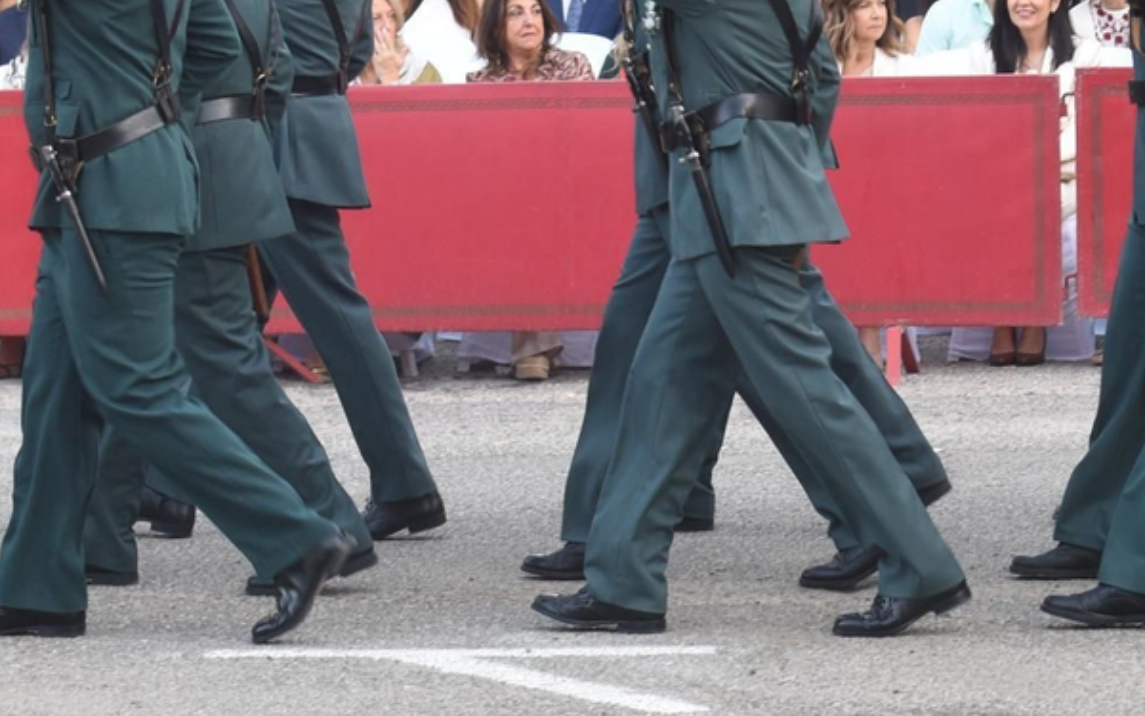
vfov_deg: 6.4
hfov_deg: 10.2
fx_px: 6366
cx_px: 1177
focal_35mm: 204
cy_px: -46
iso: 500
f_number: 4.5
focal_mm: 75
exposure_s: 1/160
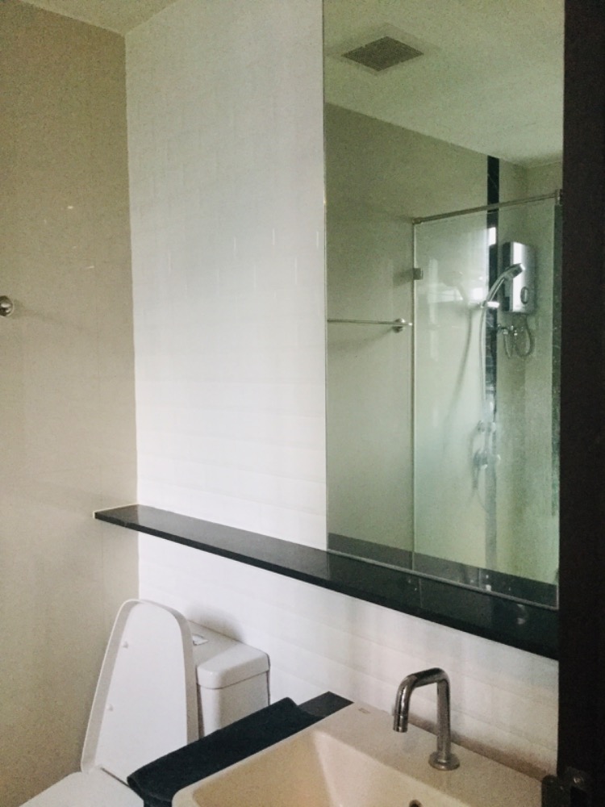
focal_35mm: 31
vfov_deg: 58.4
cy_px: 404
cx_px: 302
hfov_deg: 45.4
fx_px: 722
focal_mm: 3.3
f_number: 2.4
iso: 200
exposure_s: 1/33
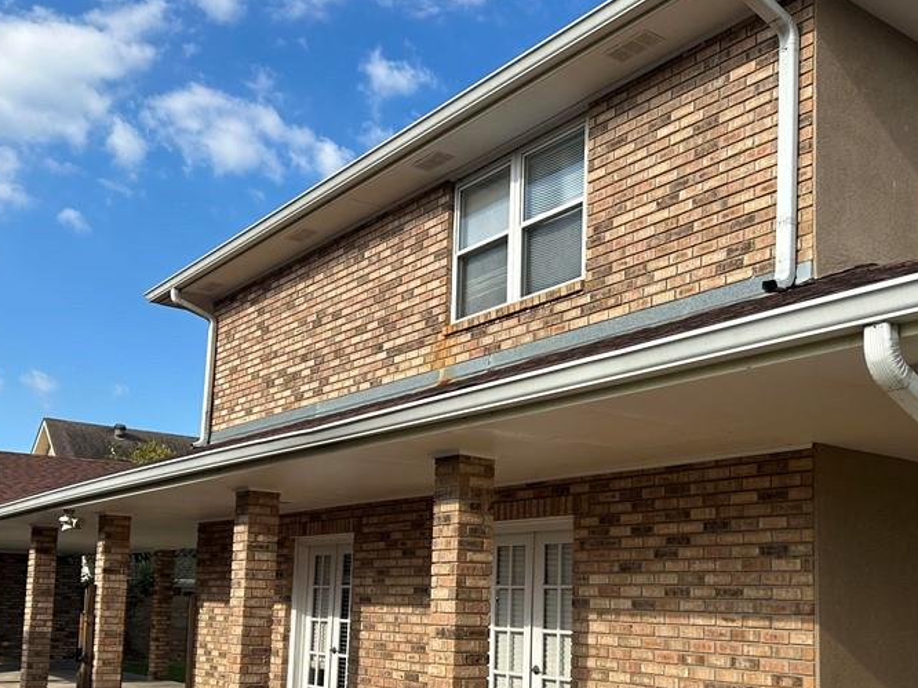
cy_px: 476
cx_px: 513
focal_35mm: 40
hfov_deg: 46.7
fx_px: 1060
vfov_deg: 35.5
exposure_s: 1/3257
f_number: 1.5
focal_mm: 5.7
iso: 50
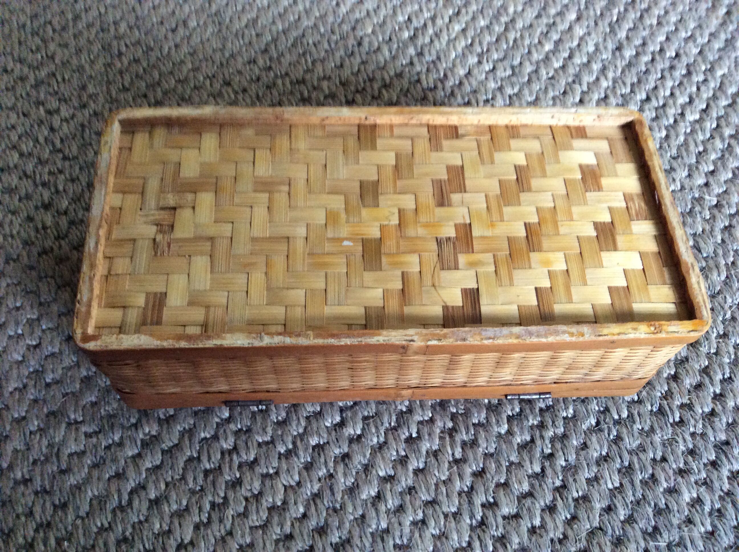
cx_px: 370
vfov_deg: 44.1
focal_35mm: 32
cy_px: 276
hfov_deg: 56.9
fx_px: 682
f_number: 2.4
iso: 250
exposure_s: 1/25
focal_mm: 3.3
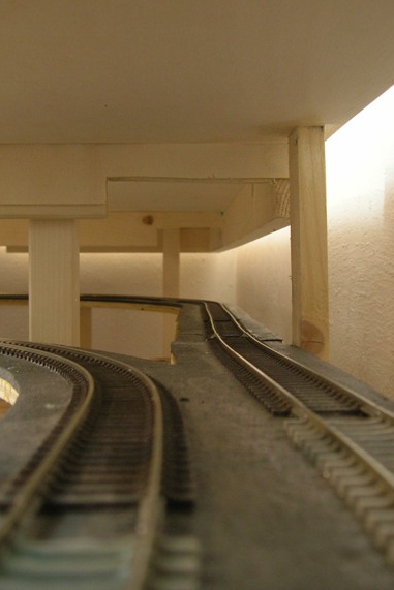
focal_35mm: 51
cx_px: 194
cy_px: 296
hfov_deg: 26.5
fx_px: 837
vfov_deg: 38.9
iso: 106
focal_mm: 6
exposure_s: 1/3.9
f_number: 2.9
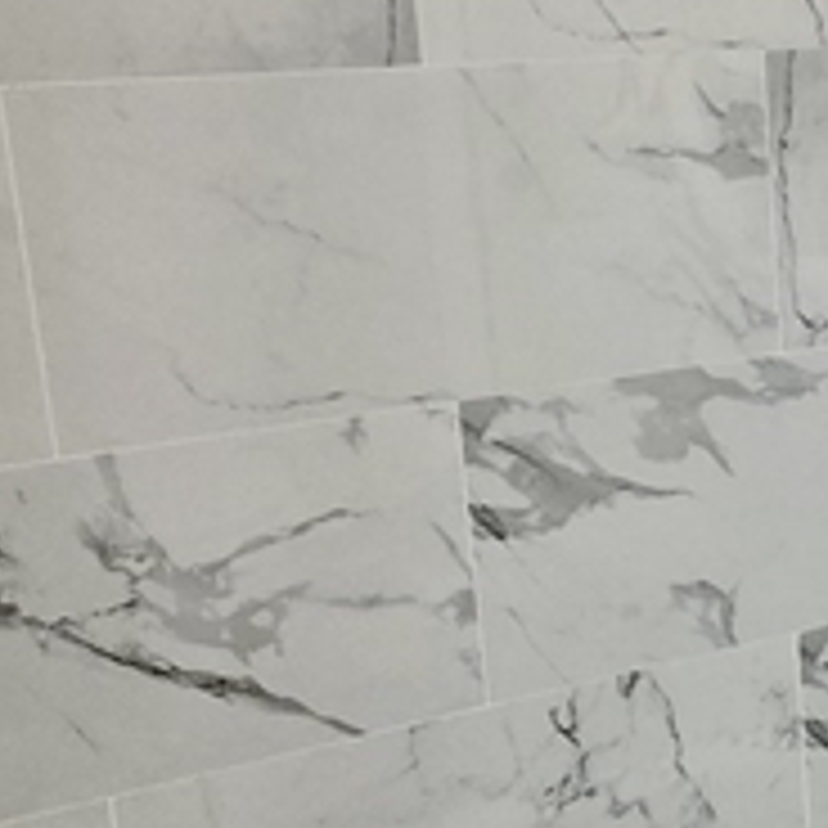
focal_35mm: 64
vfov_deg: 26.8
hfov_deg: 21.7
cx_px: 1292
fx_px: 1732
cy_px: 328
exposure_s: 1/120
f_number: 1.9
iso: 50
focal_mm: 2.2
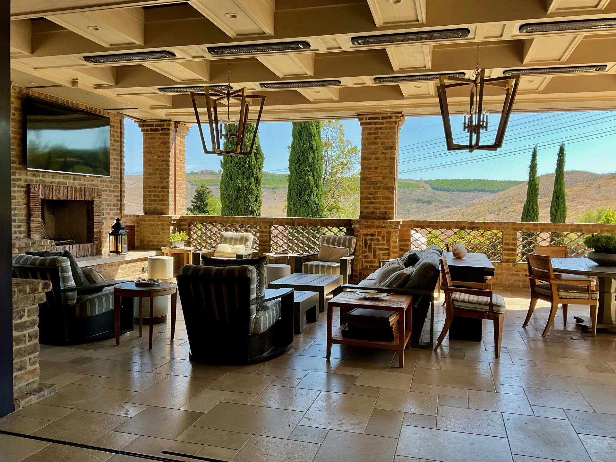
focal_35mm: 29
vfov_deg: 48.2
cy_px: 231
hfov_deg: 61.7
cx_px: 308
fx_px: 516
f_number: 1.8
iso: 16
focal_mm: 3
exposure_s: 1/318
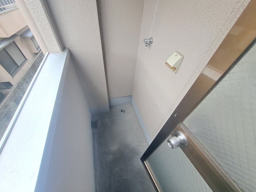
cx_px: 128
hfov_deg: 106.2
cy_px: 96
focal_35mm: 13
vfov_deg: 89.9
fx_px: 96
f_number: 2.2
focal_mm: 1.74
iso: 64
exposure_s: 1/50
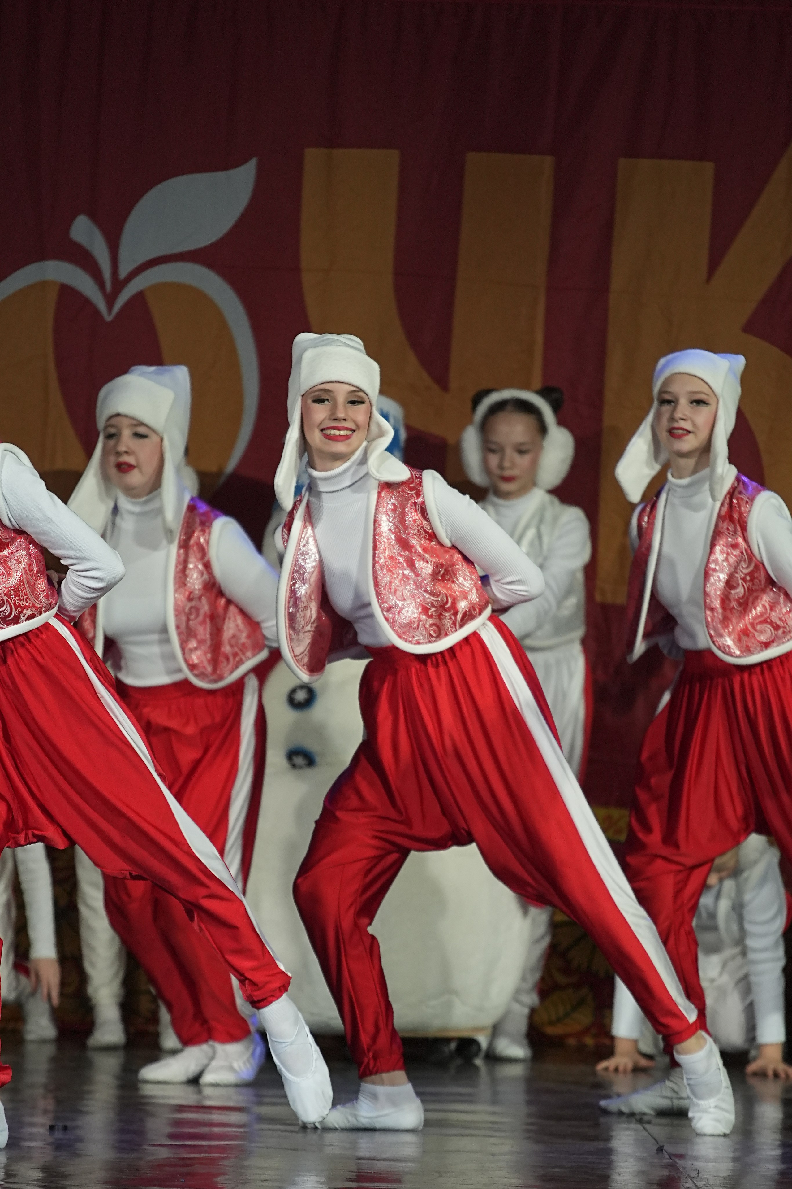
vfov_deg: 6.9
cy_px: 594
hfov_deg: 4.6
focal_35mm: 300
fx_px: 9899
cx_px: 396
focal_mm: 200
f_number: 4
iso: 2000
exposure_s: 1/400
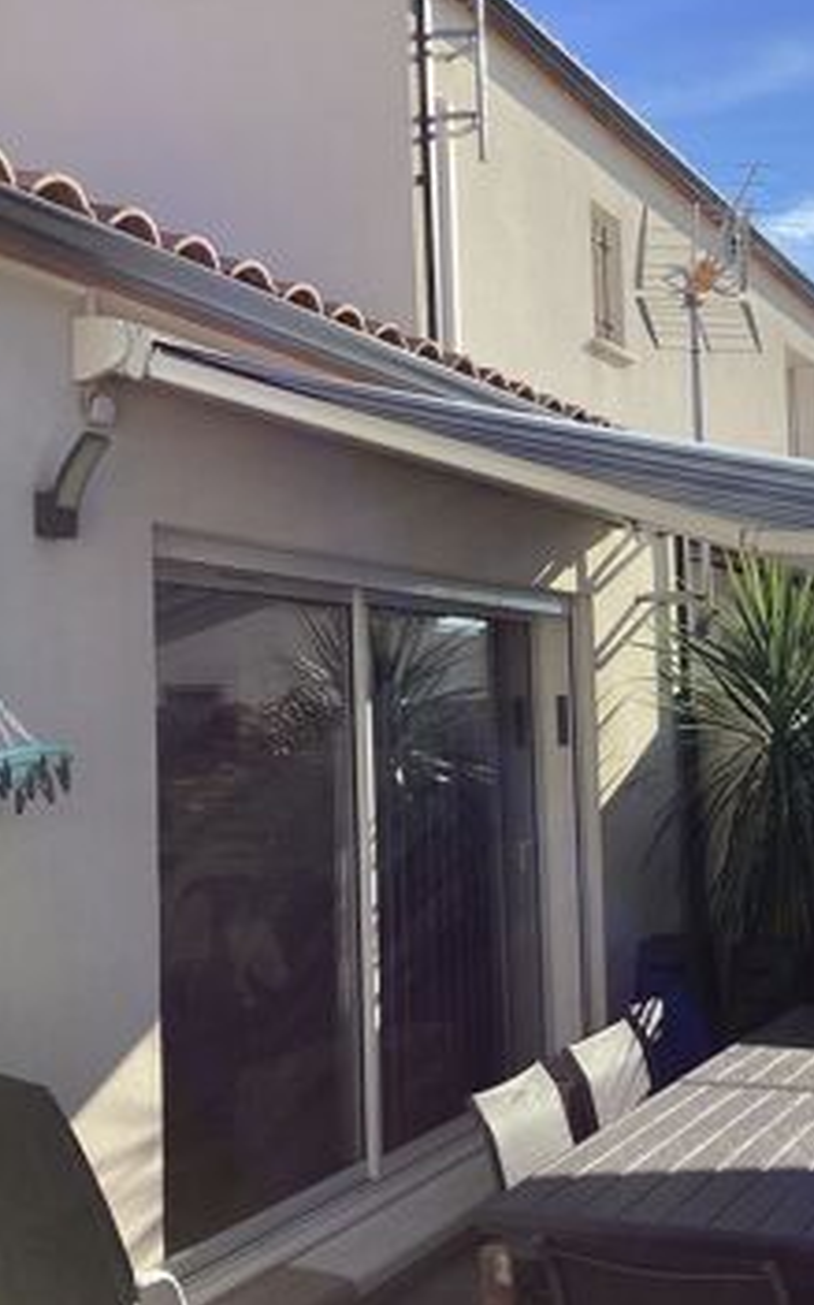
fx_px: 1599
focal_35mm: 45
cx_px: 591
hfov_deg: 28.2
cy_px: 651
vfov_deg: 44.4
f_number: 2.4
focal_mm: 3.3
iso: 25
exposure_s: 1/1294
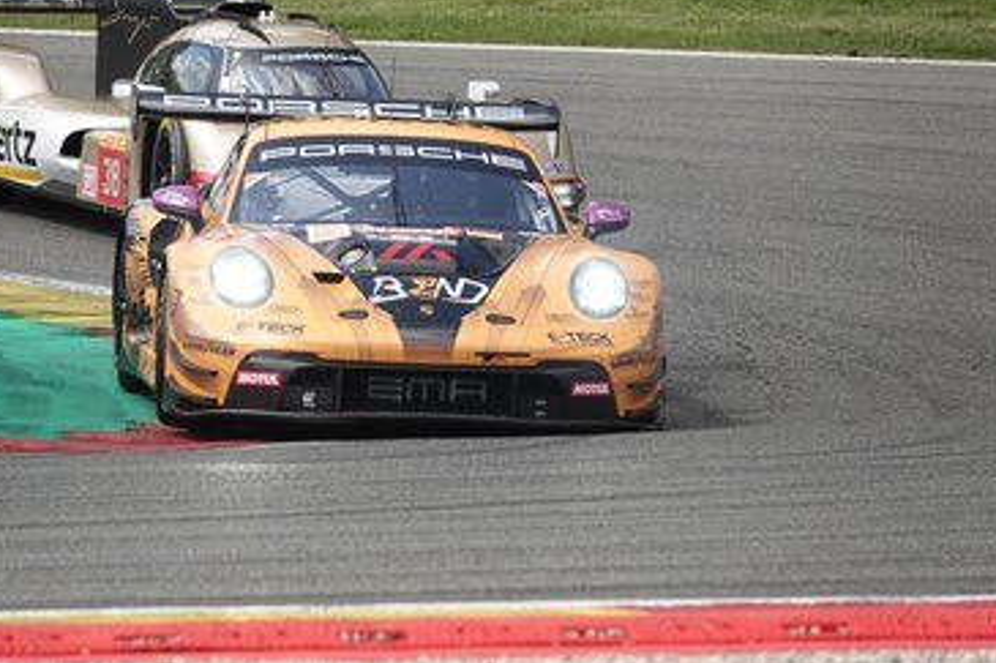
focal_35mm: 433
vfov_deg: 3.2
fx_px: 11974
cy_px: 259
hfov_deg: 4.8
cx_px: 420
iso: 160
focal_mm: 128.59
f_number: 4
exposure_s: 1/800
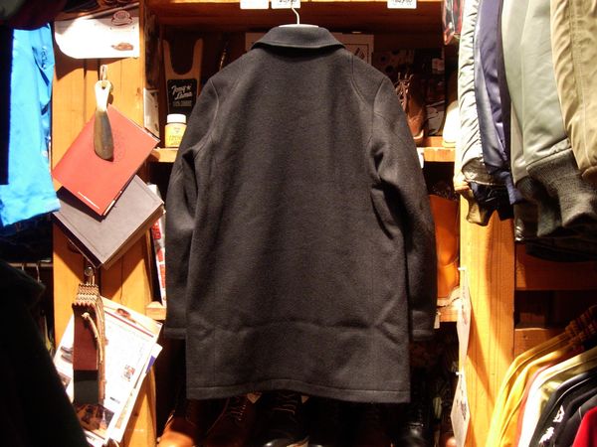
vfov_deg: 37.7
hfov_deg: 49.0
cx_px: 298
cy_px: 224
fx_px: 655
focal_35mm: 38
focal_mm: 7.8
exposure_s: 1/2.5
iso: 200
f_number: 2.8
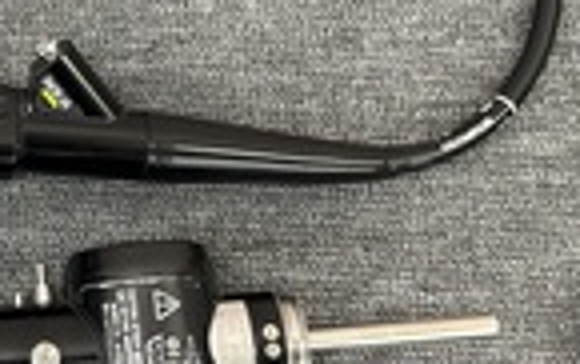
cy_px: 156
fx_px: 1203
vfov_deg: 17.2
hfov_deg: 25.8
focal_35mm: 76
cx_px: 8
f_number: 1.5
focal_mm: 5.7
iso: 64
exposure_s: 1/60
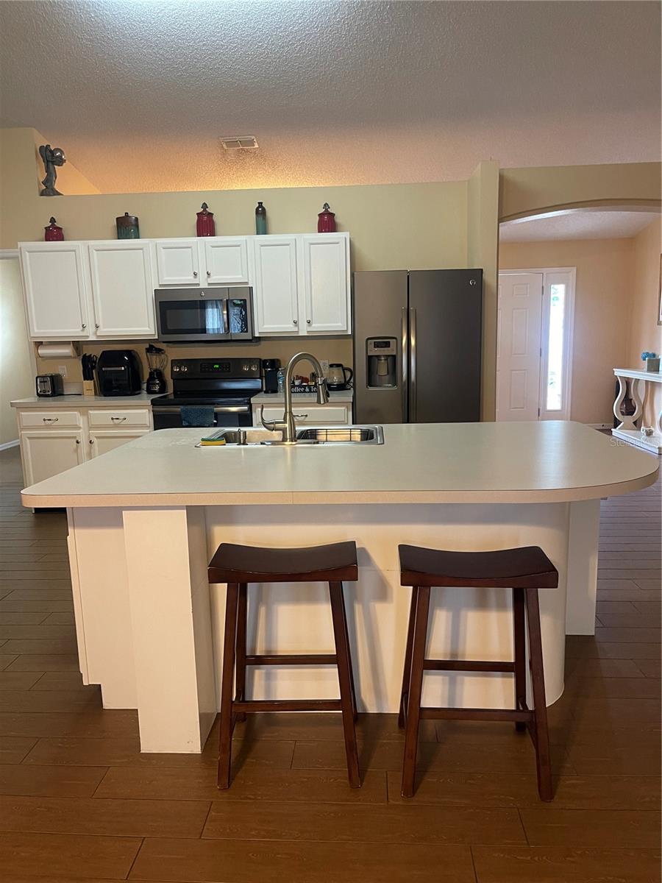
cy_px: 442
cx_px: 331
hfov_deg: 54.9
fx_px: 637
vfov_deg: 69.4
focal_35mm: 25
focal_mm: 5.1
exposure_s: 1/60
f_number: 1.6
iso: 320
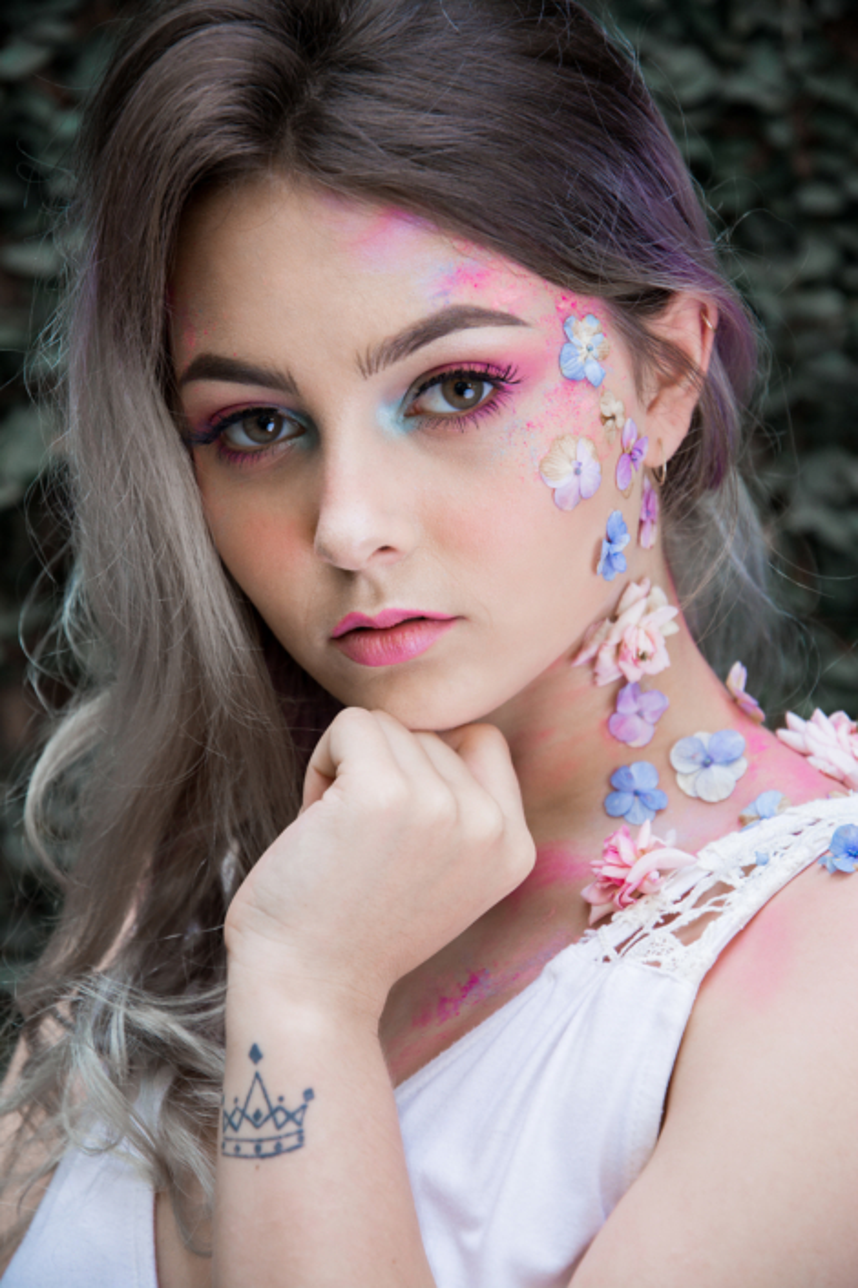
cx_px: 429
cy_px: 644
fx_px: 3003
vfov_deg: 24.2
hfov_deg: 16.3
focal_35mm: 84
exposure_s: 1/60
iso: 400
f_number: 4
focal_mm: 56
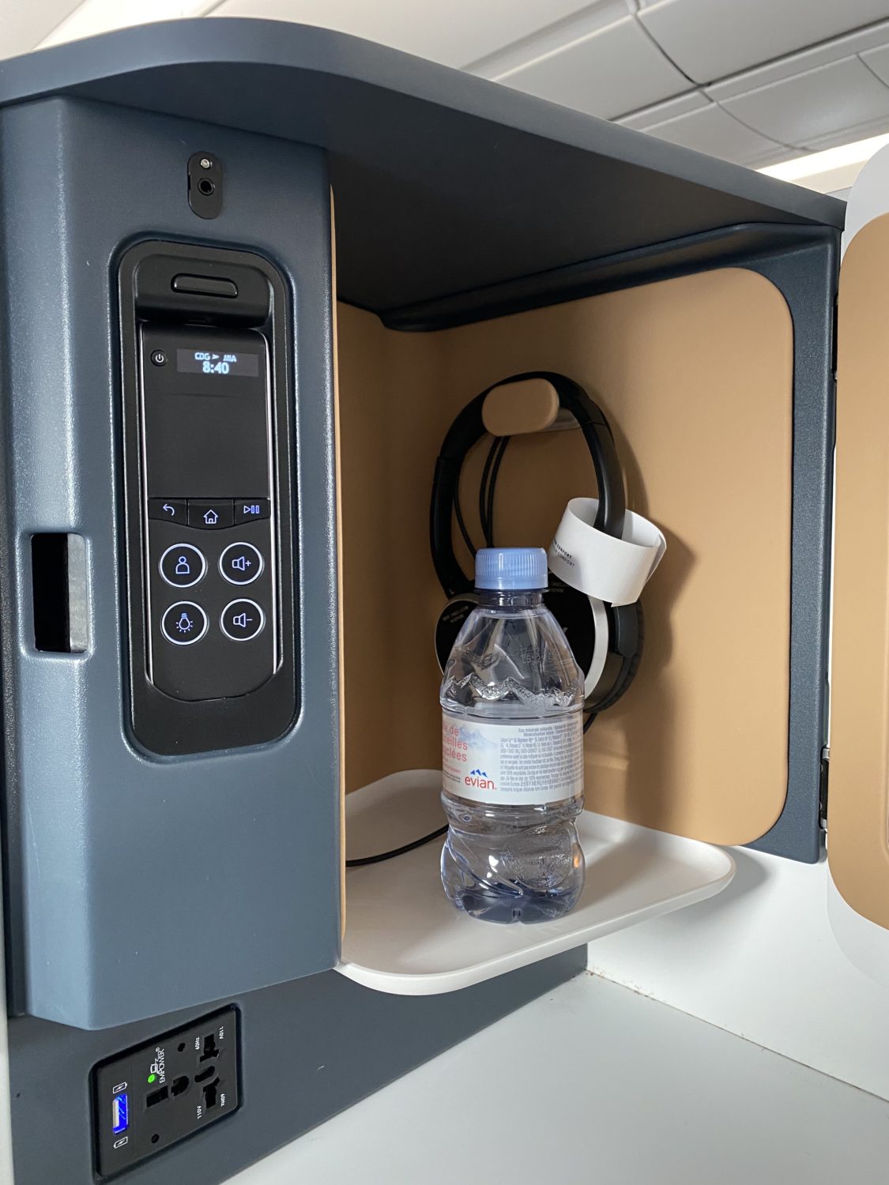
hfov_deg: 53.1
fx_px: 890
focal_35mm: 26
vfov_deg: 67.3
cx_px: 444
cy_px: 592
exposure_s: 1/54
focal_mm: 4.25
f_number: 1.8
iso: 250
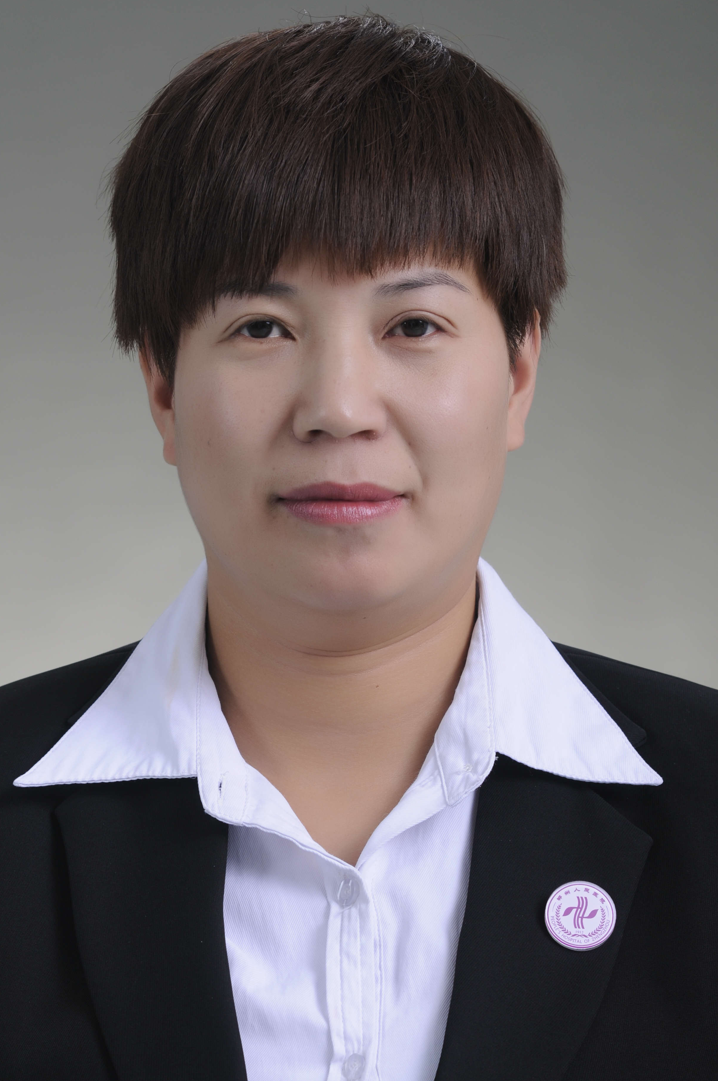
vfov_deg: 13.7
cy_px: 543
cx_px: 347
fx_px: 4487
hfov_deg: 9.1
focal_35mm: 150
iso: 160
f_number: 5.6
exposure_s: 1/125
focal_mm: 85
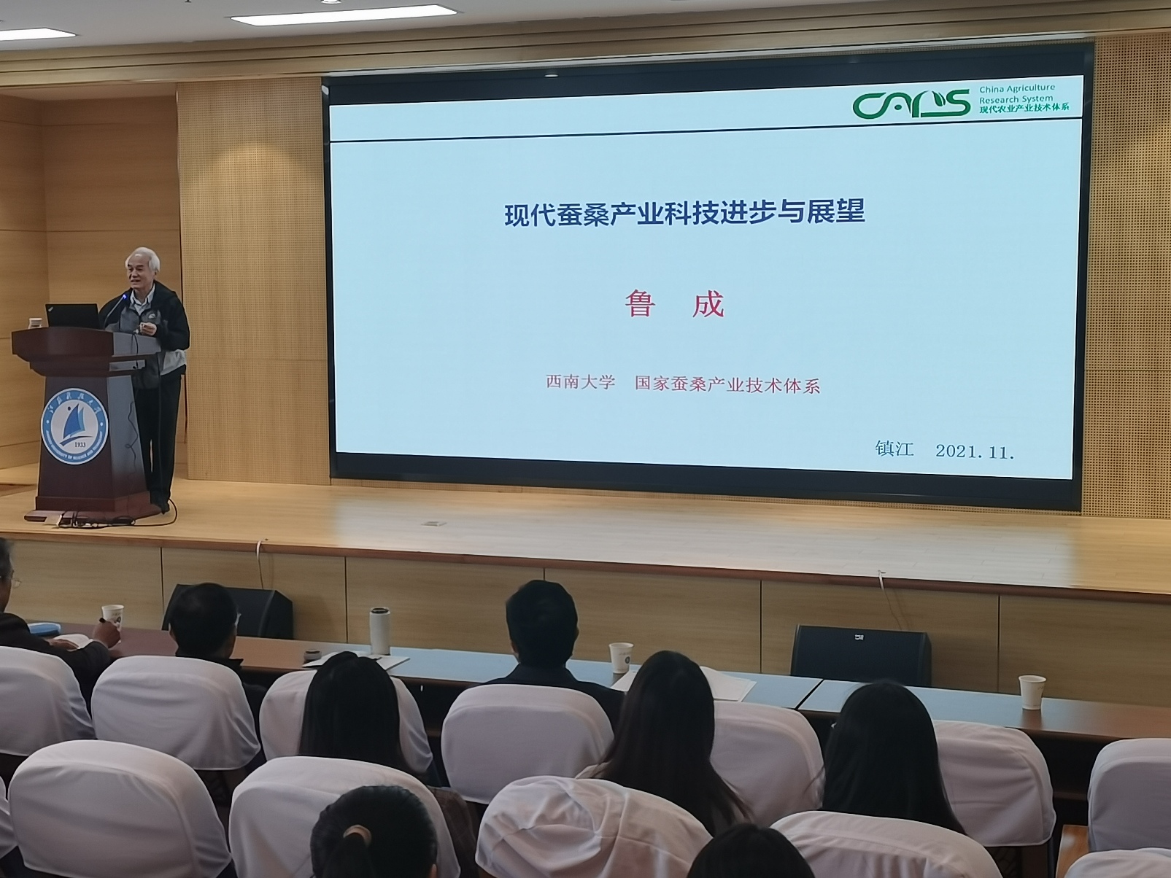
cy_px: 439
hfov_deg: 39.7
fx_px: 1624
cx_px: 586
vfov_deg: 30.3
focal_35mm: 48
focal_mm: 5.58
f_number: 1.8
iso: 50
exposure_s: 1/101
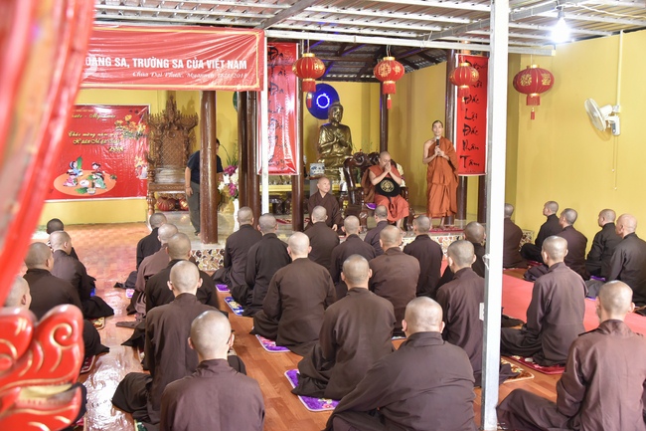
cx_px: 323
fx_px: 574
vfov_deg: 41.1
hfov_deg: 58.7
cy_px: 216
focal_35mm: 32
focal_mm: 32
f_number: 5
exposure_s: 1/15
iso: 1600
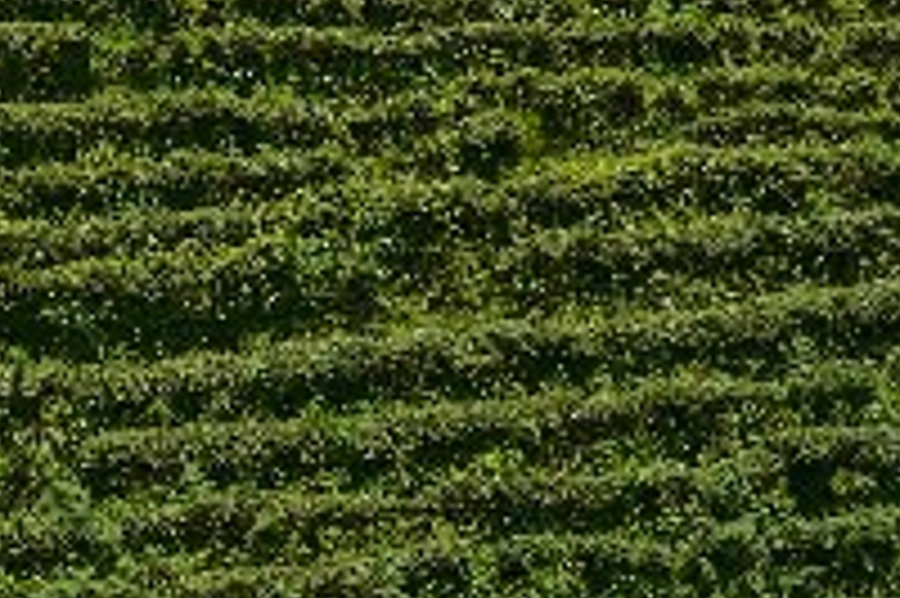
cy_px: 9
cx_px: 94
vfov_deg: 11.8
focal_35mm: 115
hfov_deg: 17.5
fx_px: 2873
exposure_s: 1/640
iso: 100
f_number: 8
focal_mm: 10.26
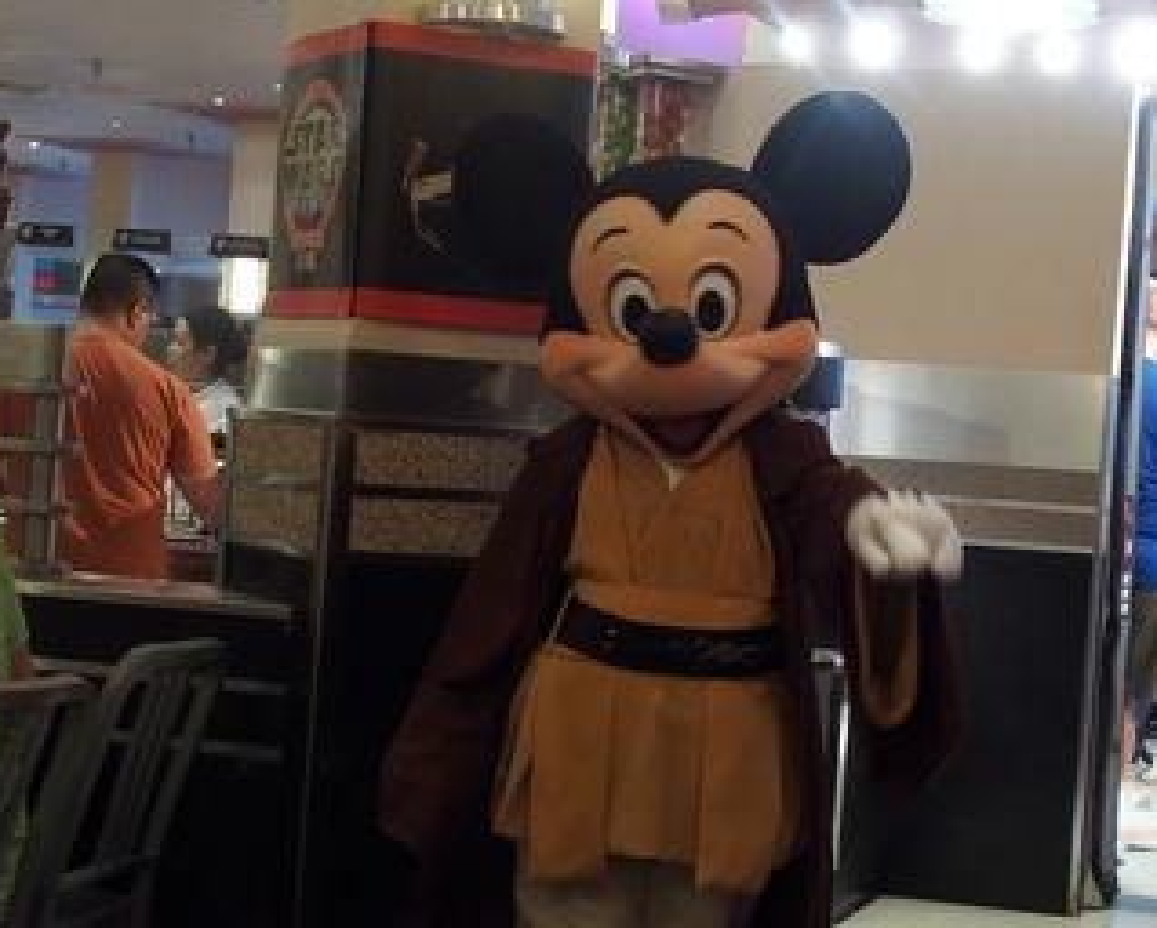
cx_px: 600
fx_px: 2365
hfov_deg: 27.5
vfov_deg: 22.1
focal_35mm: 69
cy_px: 349
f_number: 2.8
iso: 800
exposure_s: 1/50
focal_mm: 10.8
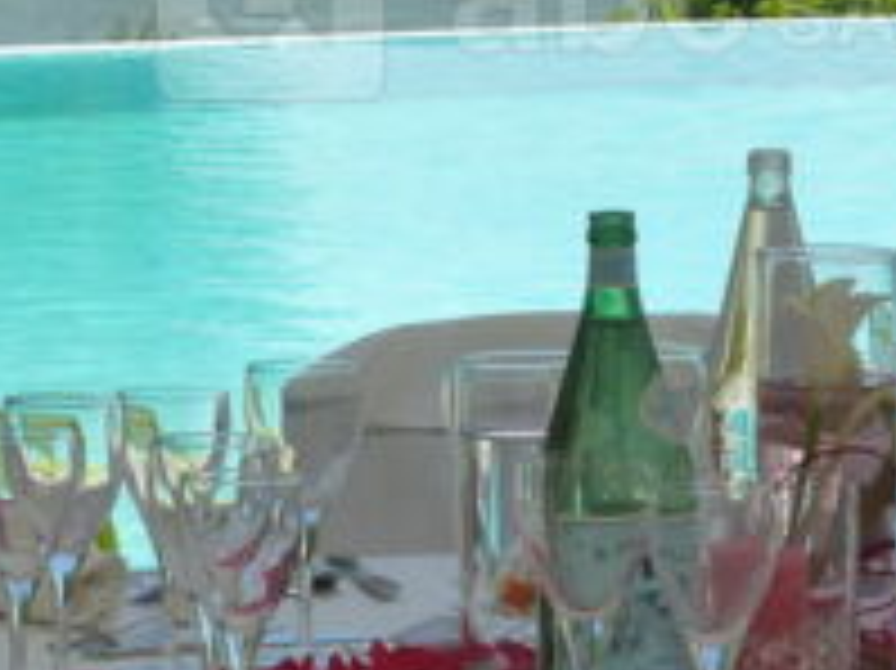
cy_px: -13
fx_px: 7786
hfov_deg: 6.6
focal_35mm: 301
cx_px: 639
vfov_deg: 4.9
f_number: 5
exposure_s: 1/400
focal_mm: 13.7
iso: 125
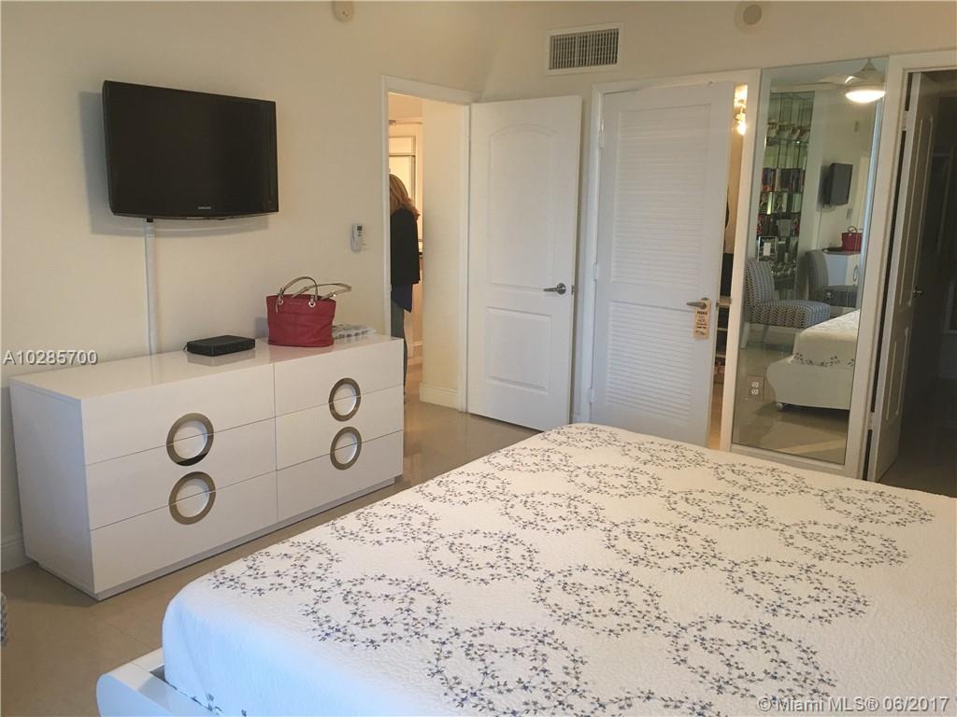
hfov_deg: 61.7
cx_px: 478
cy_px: 358
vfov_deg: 48.2
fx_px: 802
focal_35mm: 29
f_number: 2.2
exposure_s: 1/15
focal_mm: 4.15
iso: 40
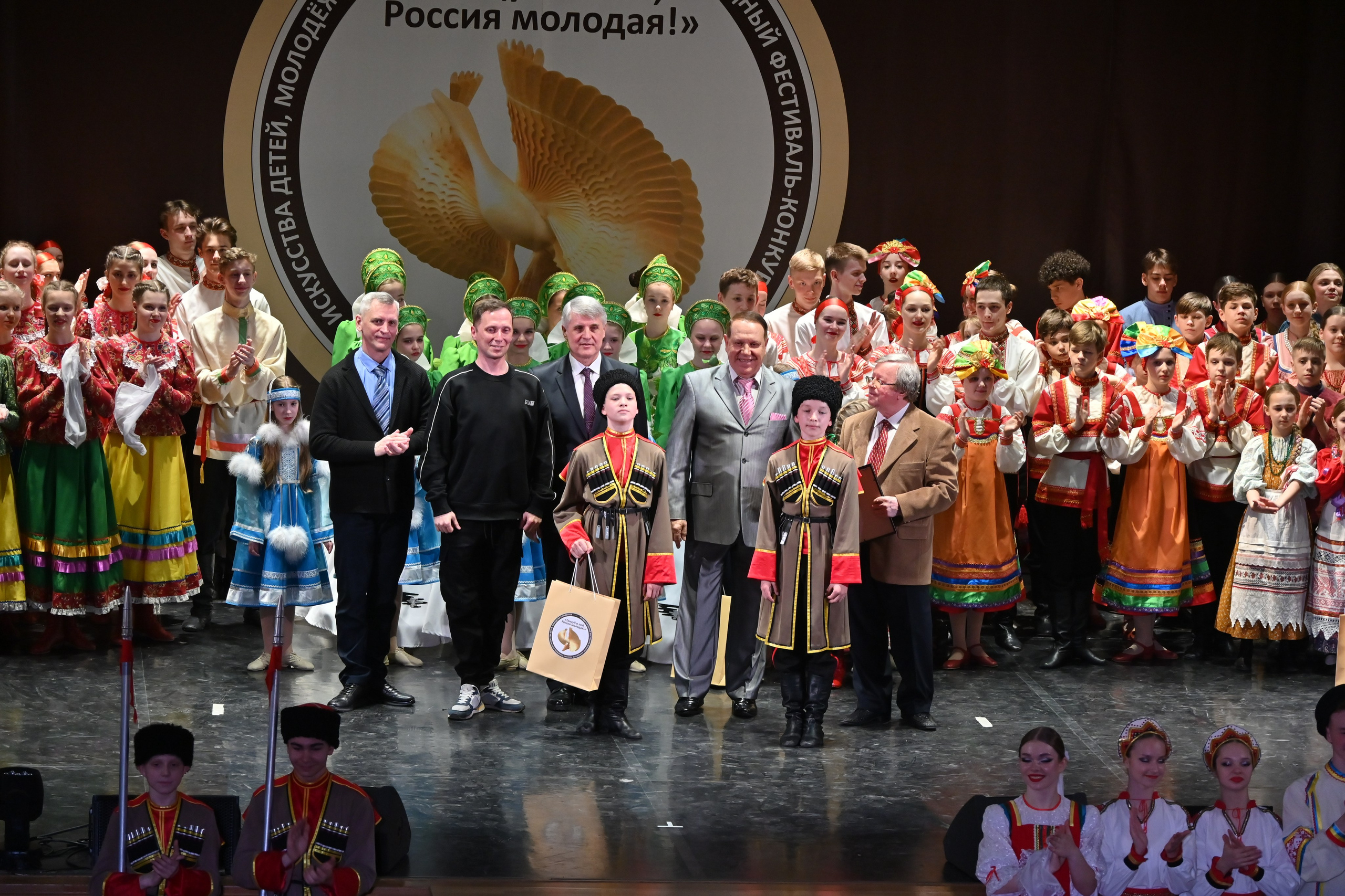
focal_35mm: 140
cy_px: 448
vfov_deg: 9.8
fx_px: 5212
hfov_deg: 14.7
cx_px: 672
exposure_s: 1/180
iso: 800
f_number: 5.6
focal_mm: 93
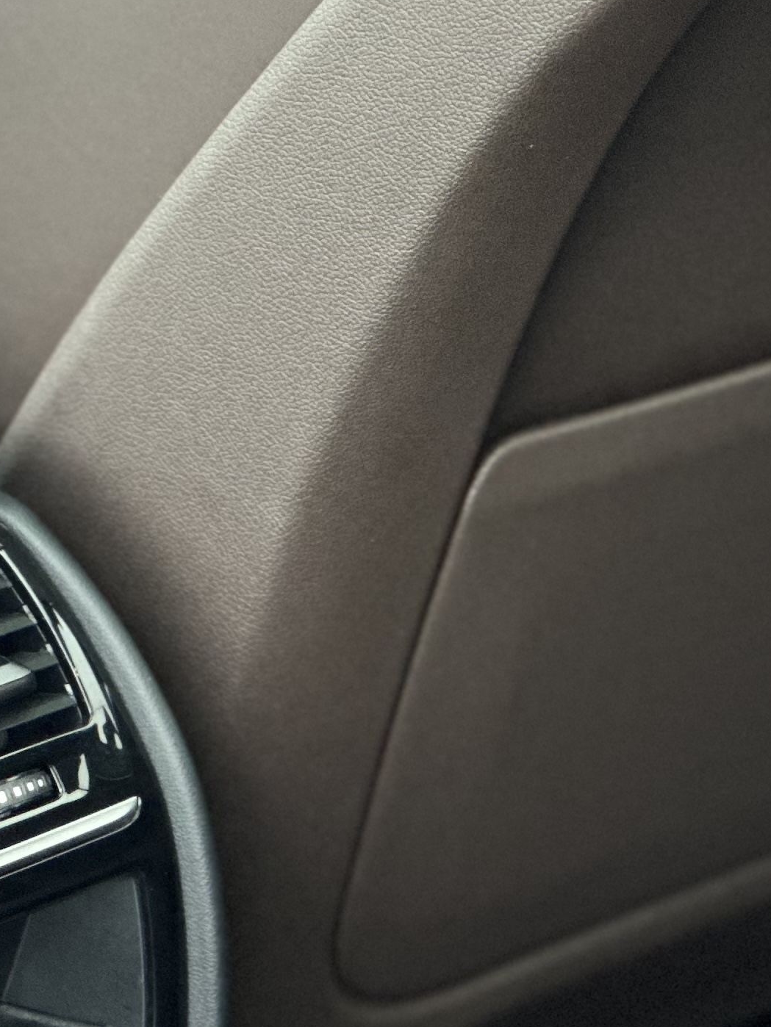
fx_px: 6591
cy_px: 972
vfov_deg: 8.9
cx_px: -243
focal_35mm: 222
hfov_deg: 6.6
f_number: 2.8
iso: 400
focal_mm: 9
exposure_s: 1/20
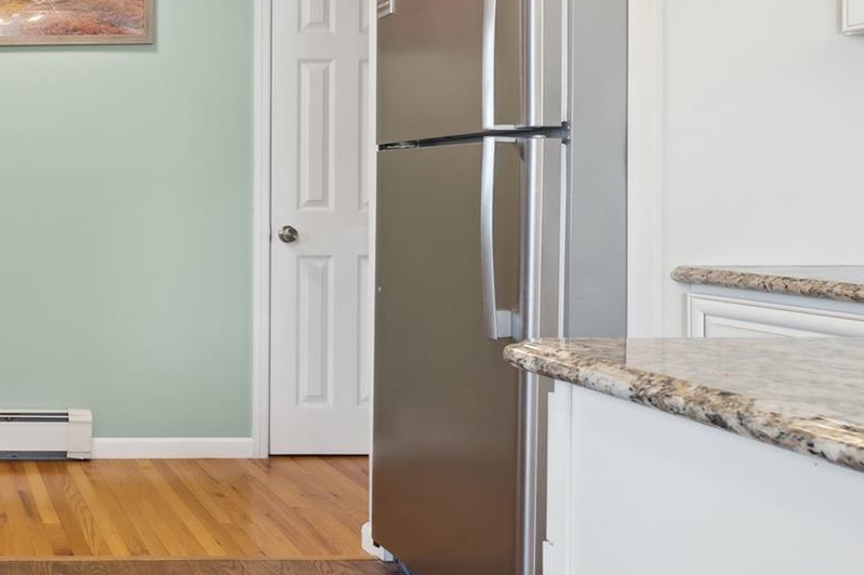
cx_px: -74
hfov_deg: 38.6
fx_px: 1014
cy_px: 192
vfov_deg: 31.4
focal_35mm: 42
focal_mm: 16.5
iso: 100
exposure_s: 1/3.33
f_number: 11
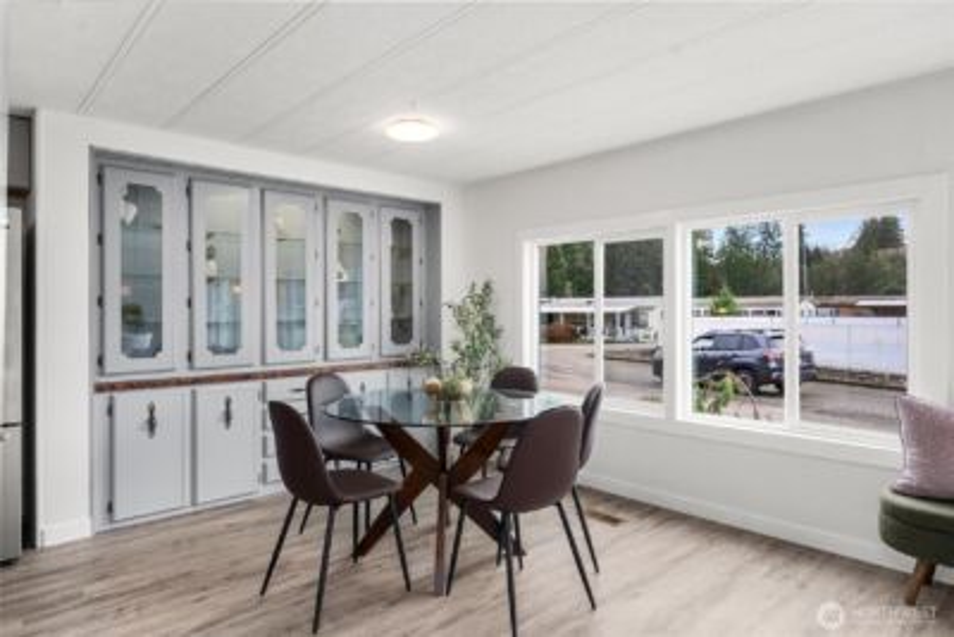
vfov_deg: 59.5
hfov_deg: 81.2
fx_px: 557
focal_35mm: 21
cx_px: 477
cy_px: 318
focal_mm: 21
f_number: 7.1
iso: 80
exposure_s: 1/80
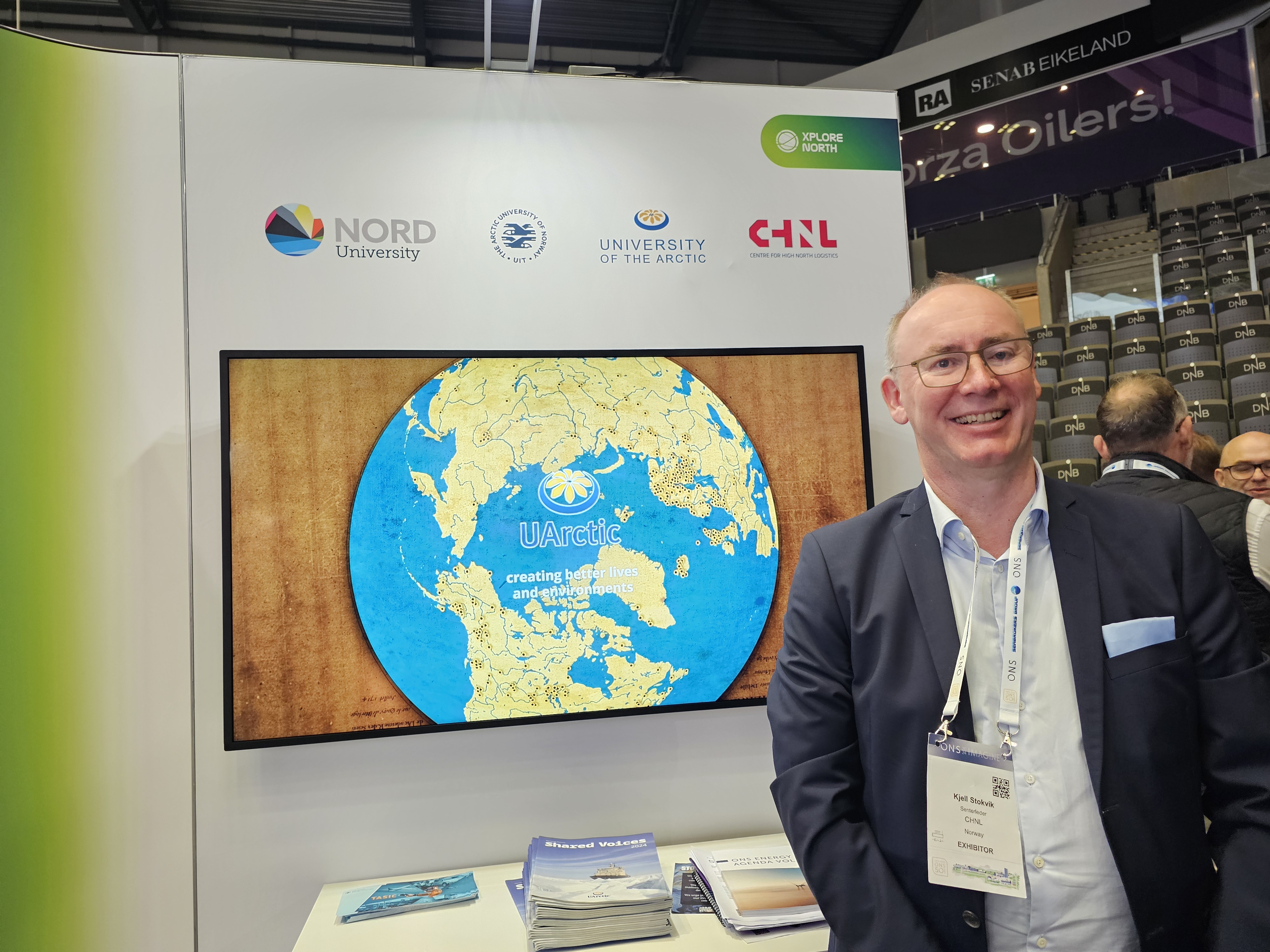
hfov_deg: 73.9
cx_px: 635
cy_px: 476
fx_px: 844
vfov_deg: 58.9
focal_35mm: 23
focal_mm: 6.3
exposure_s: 1/100
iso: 400
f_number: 1.7
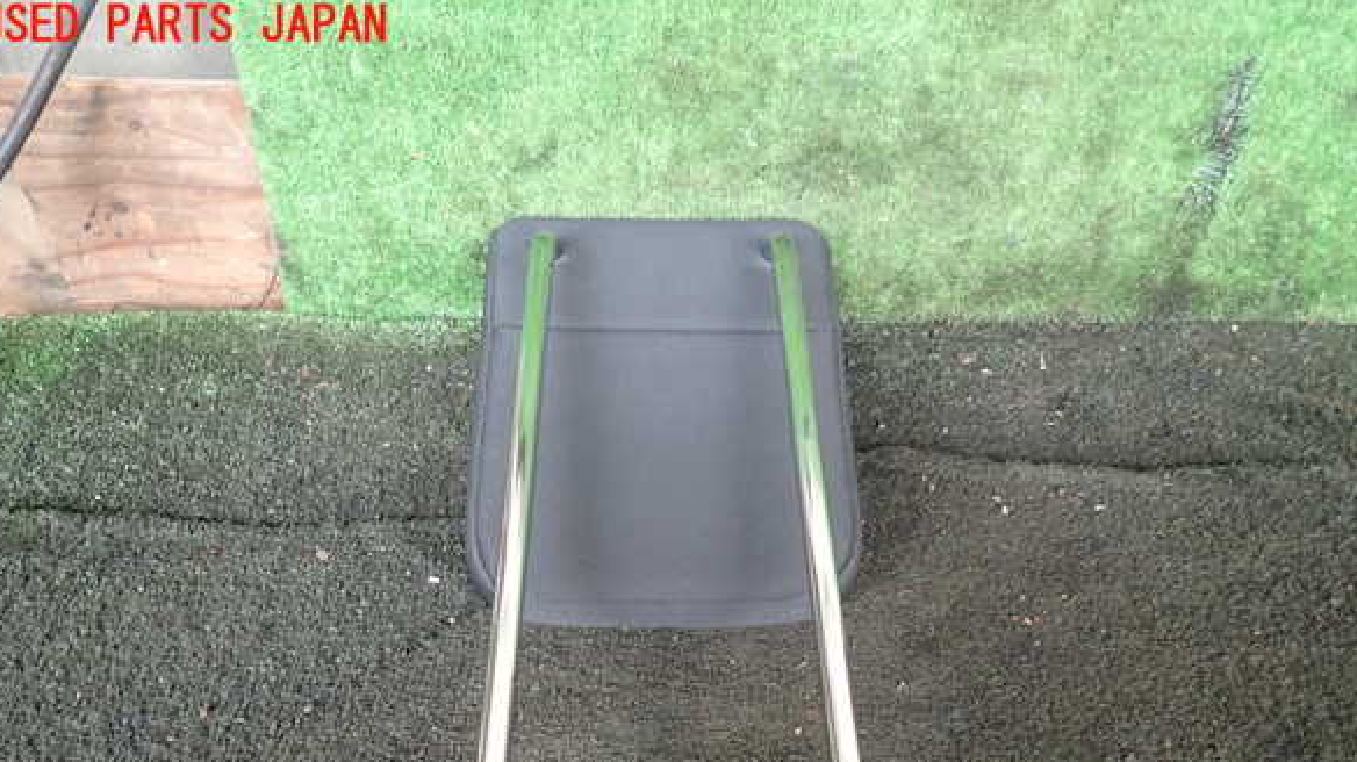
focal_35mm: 28
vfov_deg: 40.8
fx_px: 1007
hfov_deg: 67.9
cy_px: 520
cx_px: 662
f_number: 2
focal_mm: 4.5
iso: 200
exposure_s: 1/40
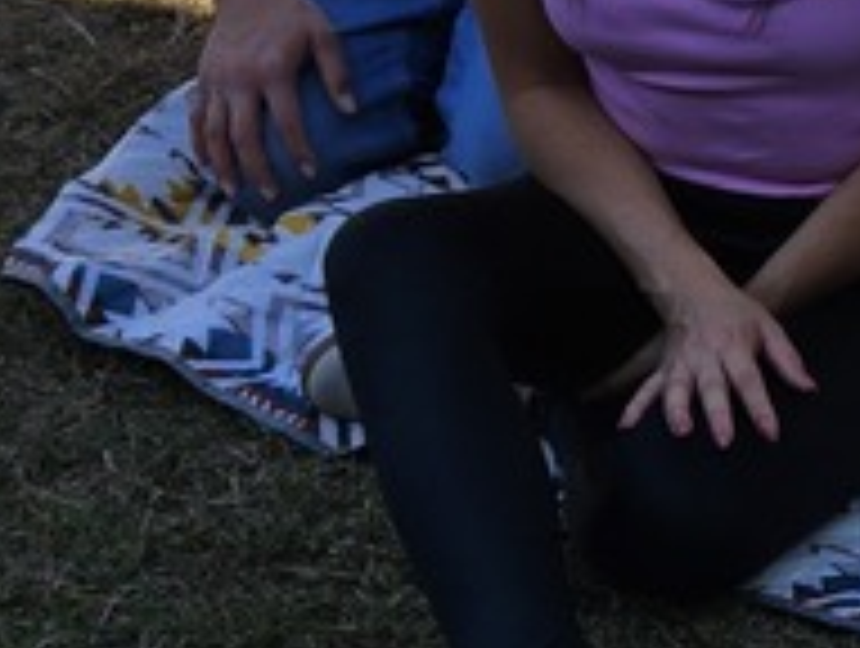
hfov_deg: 14.3
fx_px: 3062
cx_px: 1481
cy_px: 189
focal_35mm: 123
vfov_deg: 12.1
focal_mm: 5.4
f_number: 1.8
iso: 25
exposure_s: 1/981
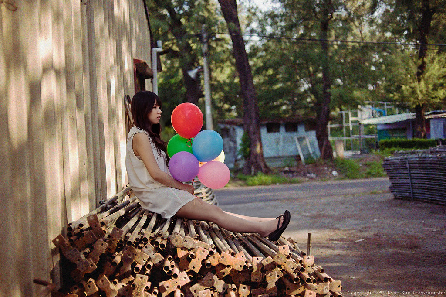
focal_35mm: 35
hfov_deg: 54.5
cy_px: 148
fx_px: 433
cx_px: 223
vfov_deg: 37.8
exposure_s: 1/320
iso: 100
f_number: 2.2
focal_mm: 35
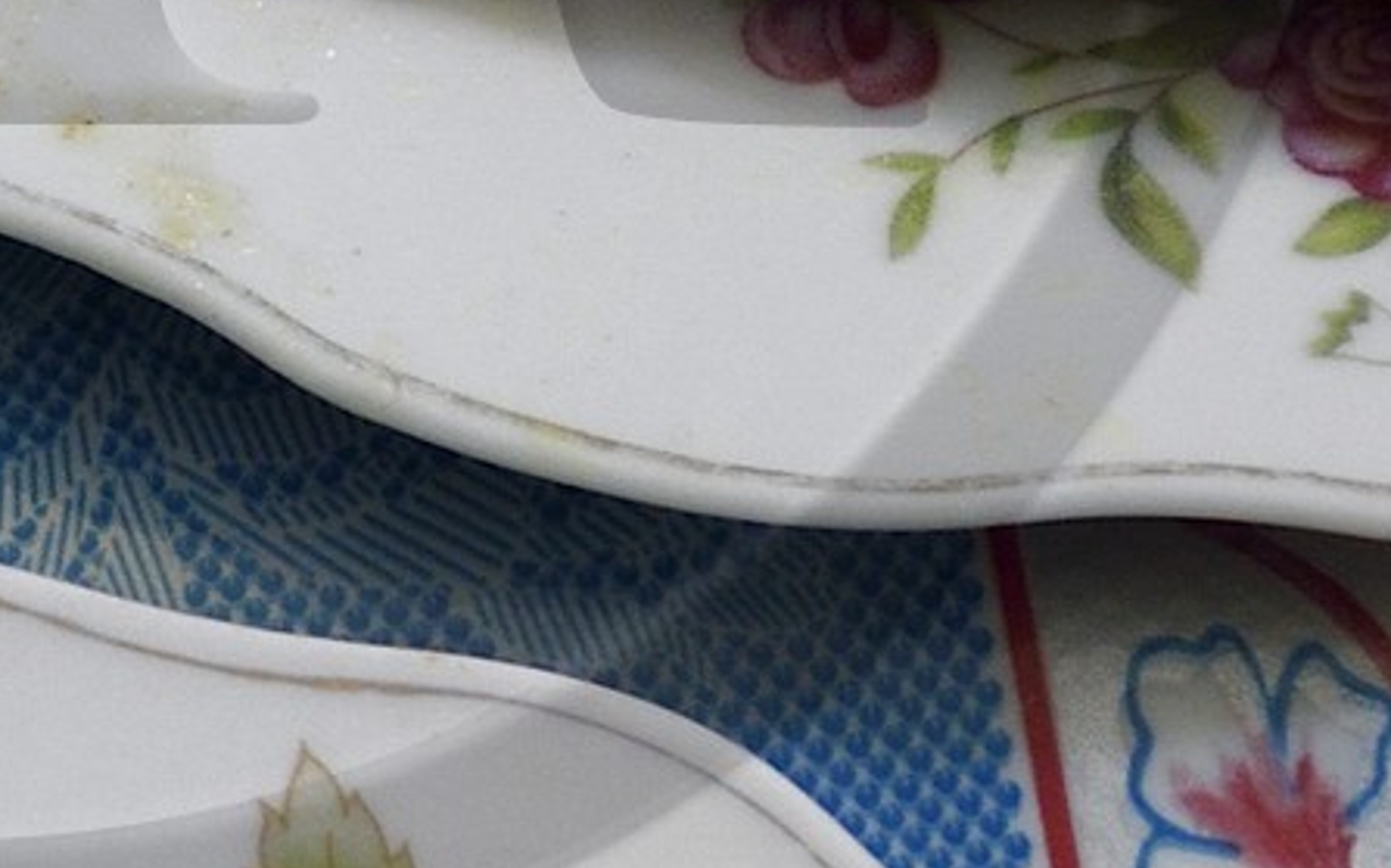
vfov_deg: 3.4
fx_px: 14514
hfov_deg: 5.5
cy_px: -445
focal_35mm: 383
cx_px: -87
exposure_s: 1/20
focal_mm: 70
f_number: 4.5
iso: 800
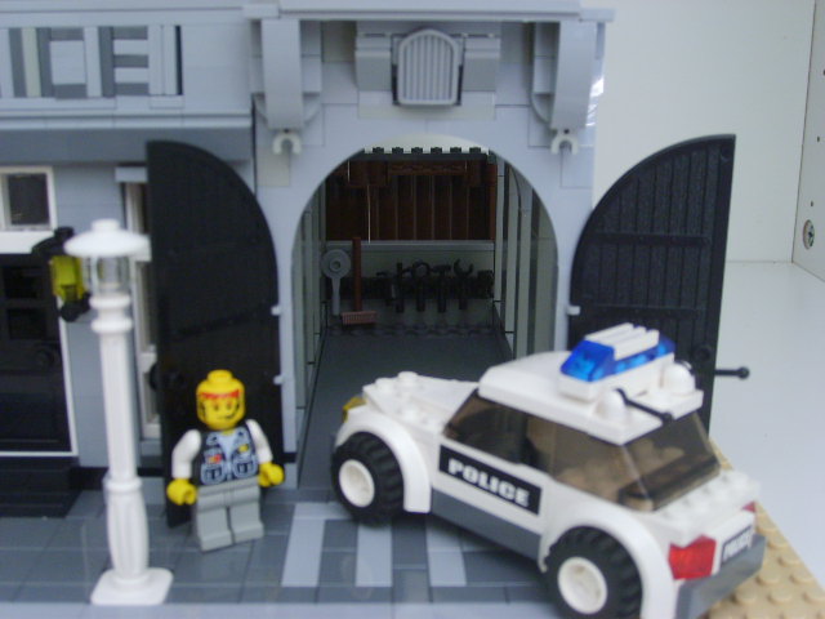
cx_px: 412
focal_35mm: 43
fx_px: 1025
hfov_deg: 43.9
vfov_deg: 33.6
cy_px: 310
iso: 139
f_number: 3
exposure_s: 1/15
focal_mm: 7.2
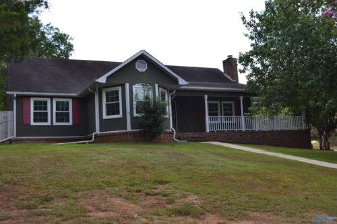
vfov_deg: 36.8
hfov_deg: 53.1
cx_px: 168
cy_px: 112
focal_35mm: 36
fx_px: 337
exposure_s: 1/200
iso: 100
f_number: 6.3
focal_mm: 24
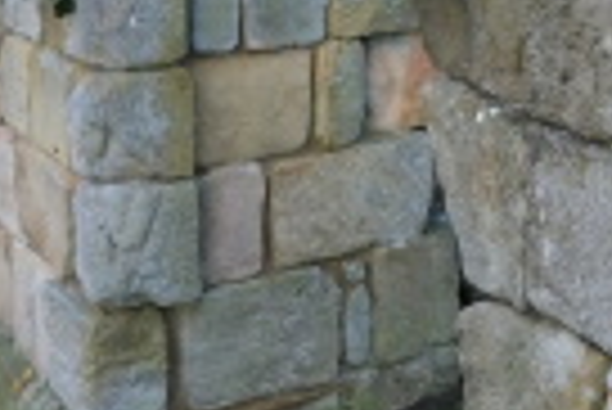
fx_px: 1753
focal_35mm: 103
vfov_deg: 13.1
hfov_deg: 19.3
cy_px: -52
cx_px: 598
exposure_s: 1/125
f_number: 4.5
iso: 200
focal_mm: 23
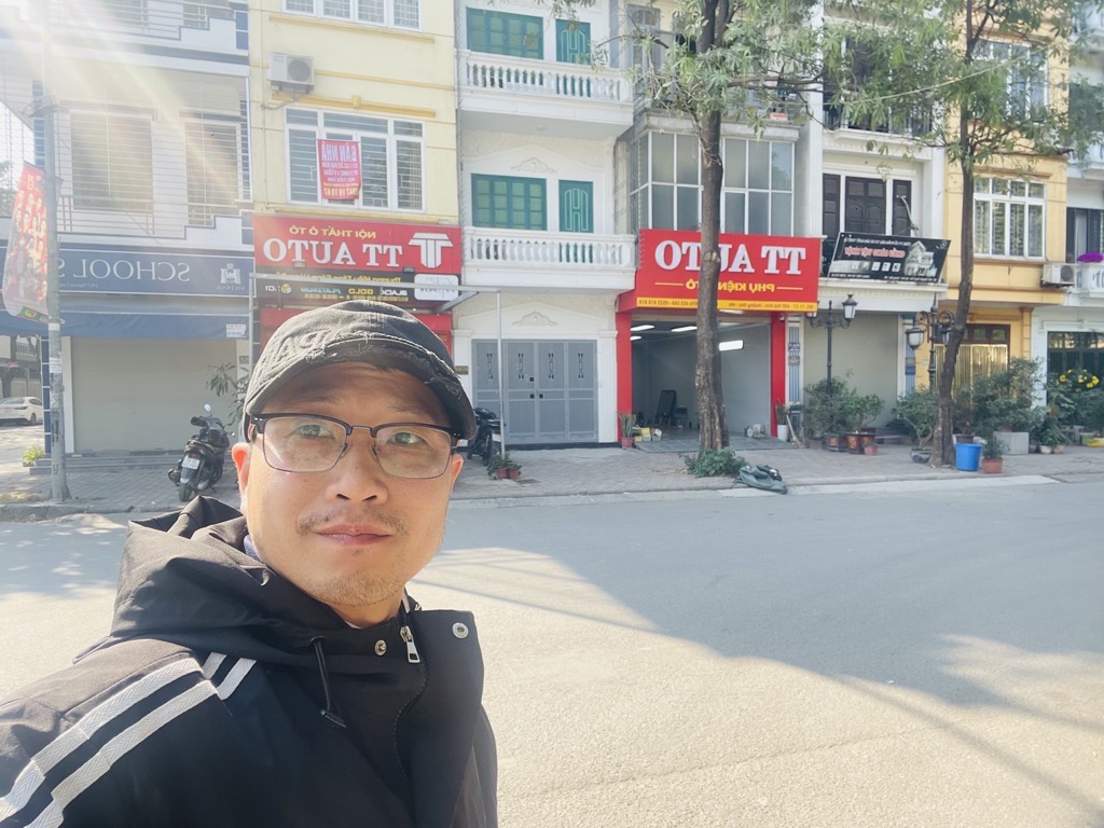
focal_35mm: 23
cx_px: 552
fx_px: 734
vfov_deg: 58.9
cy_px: 414
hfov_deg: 73.9
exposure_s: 1/197
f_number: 2.2
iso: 25
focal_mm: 2.71
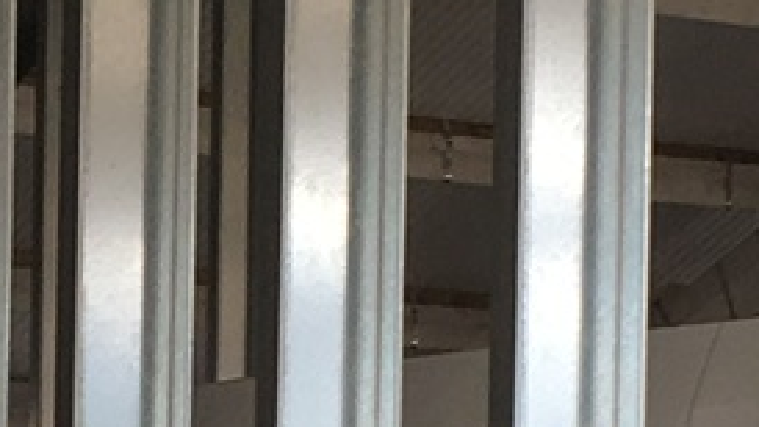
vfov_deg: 5.0
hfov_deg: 9.1
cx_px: 6
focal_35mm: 236
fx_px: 4749
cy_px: 865
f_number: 2.2
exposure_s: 1/134
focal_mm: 4.15
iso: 25
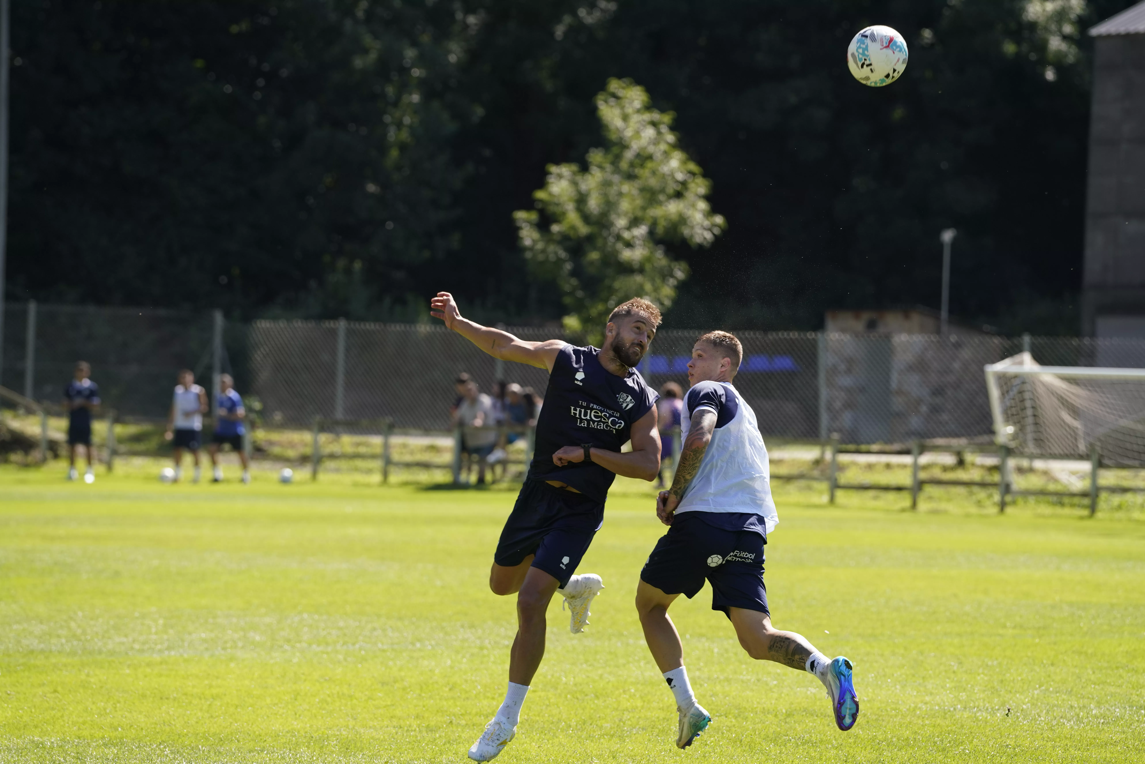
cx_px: 572
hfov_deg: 10.3
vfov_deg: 6.9
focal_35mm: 200
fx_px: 6362
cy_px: 382
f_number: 5
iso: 500
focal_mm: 200
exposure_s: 1/1250
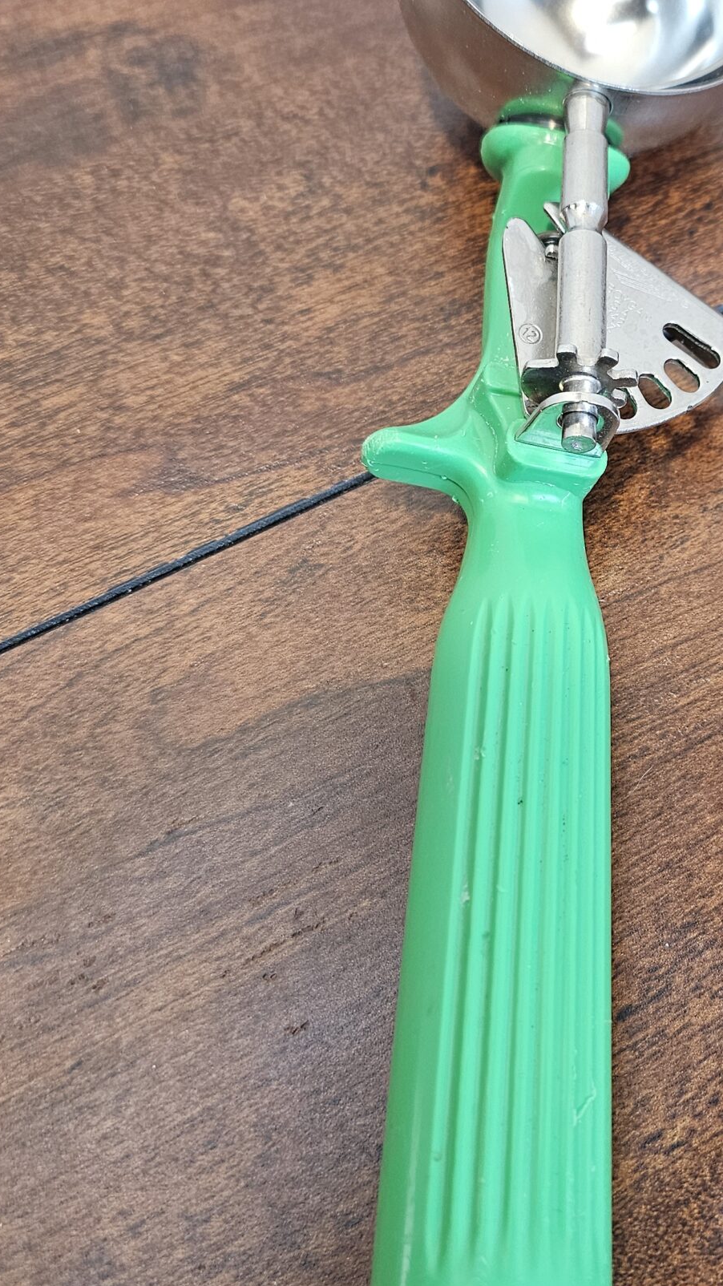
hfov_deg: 28.6
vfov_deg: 50.1
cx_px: 646
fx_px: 1364
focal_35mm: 40
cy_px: 499
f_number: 1.7
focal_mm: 6.3
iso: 200
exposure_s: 1/120
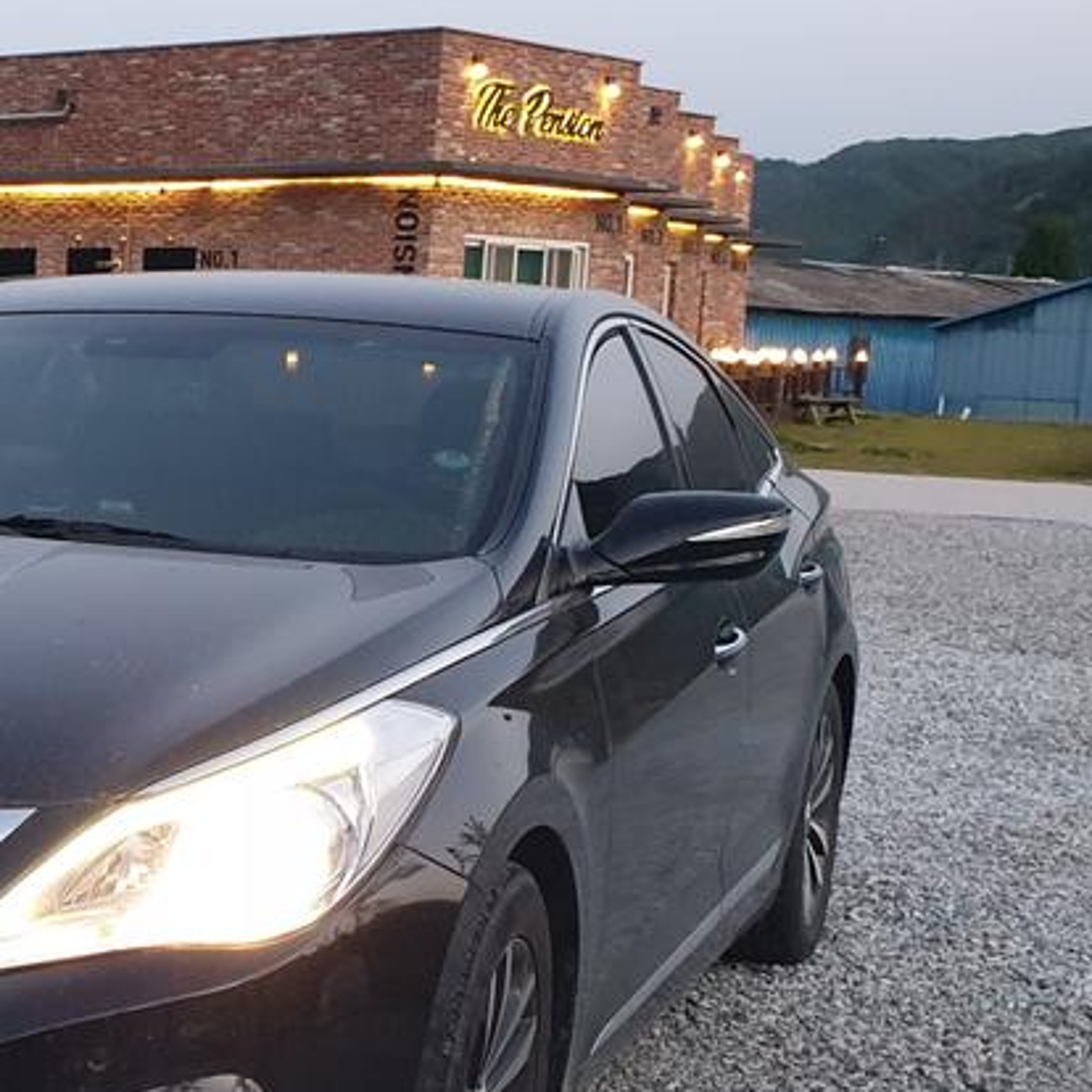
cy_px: 783
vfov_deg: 24.1
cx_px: -127
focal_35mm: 71
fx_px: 2534
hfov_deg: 22.8
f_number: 2.4
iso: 250
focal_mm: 4.3
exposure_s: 1/36
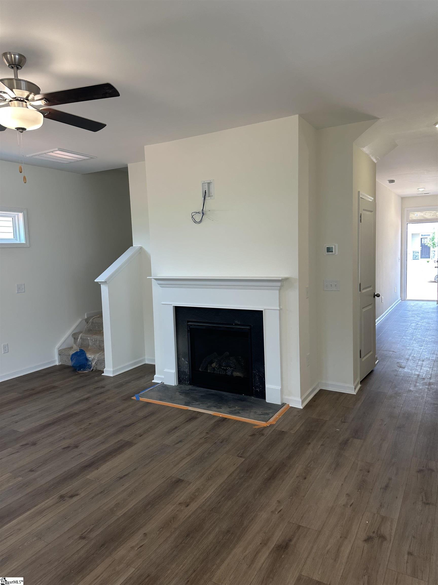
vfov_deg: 71.6
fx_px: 405
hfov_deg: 56.8
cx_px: 219
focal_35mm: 24
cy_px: 292
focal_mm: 6.86
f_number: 1.78
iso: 100
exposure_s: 1/120
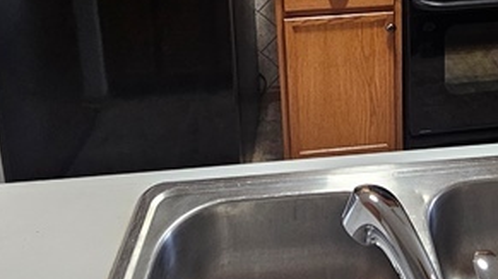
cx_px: 363
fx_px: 514
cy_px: -113
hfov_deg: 49.9
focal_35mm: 39
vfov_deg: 24.9
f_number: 2.2
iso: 320
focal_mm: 2.2
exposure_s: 1/60
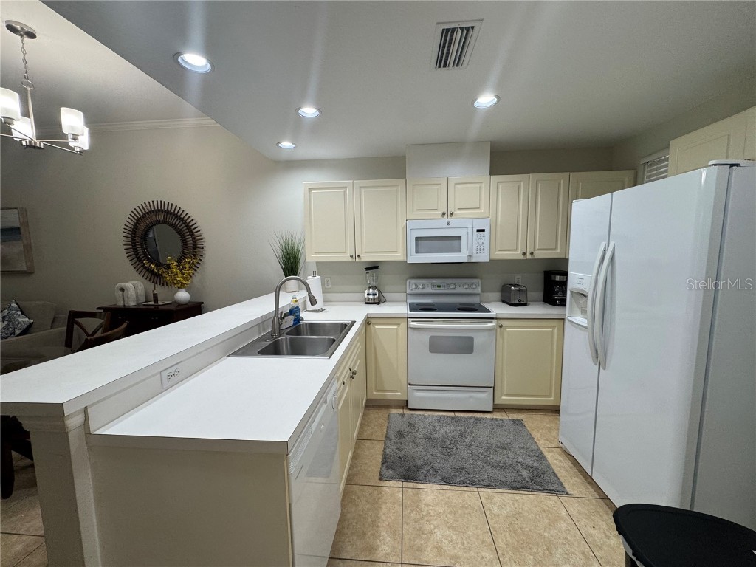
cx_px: 378
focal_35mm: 14
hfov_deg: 102.1
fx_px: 306
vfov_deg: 85.7
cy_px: 284
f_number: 2.2
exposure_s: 1/120
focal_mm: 2.22
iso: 160
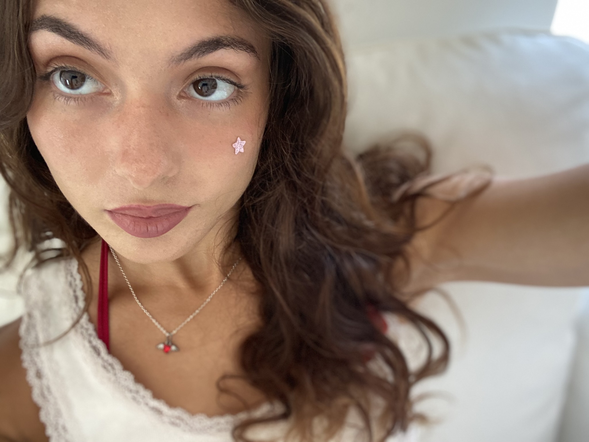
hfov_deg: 60.0
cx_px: 294
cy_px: 221
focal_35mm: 30
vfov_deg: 46.8
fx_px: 510
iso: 125
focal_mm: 2.71
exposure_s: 1/50
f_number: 2.2
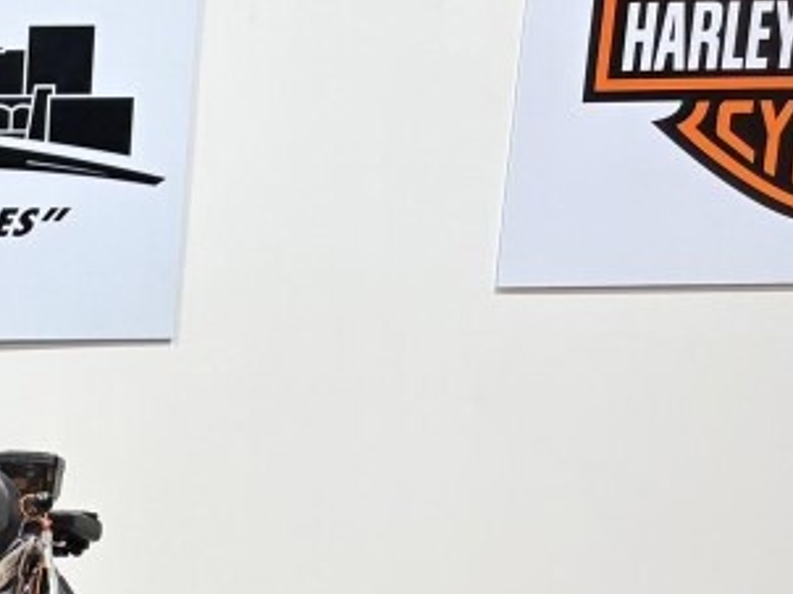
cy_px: 668
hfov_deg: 18.2
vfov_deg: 15.6
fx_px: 2106
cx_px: -492
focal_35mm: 92
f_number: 1.6
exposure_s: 1/126
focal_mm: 5.96
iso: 32
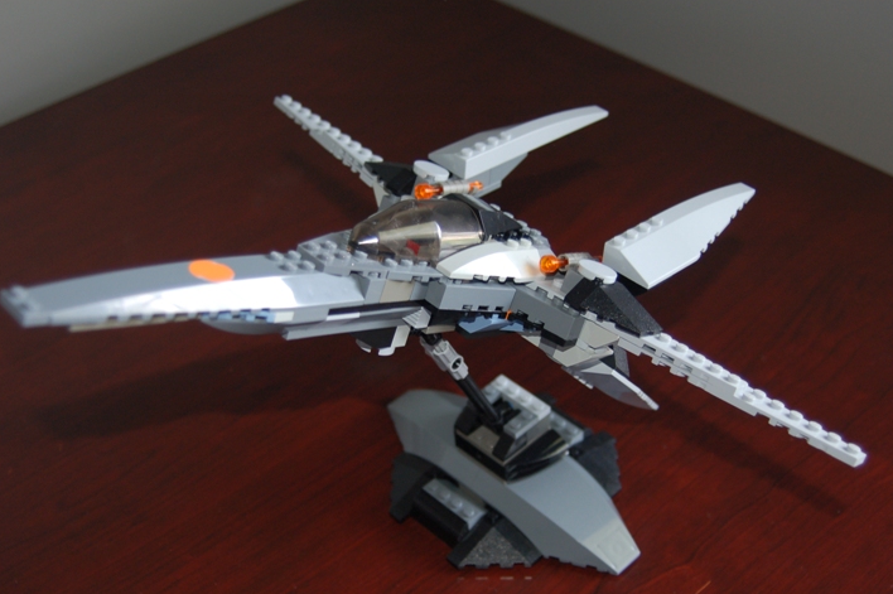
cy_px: 314
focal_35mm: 51
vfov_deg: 26.4
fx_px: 1264
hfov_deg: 38.9
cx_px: 443
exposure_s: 1/60
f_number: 3.8
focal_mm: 32
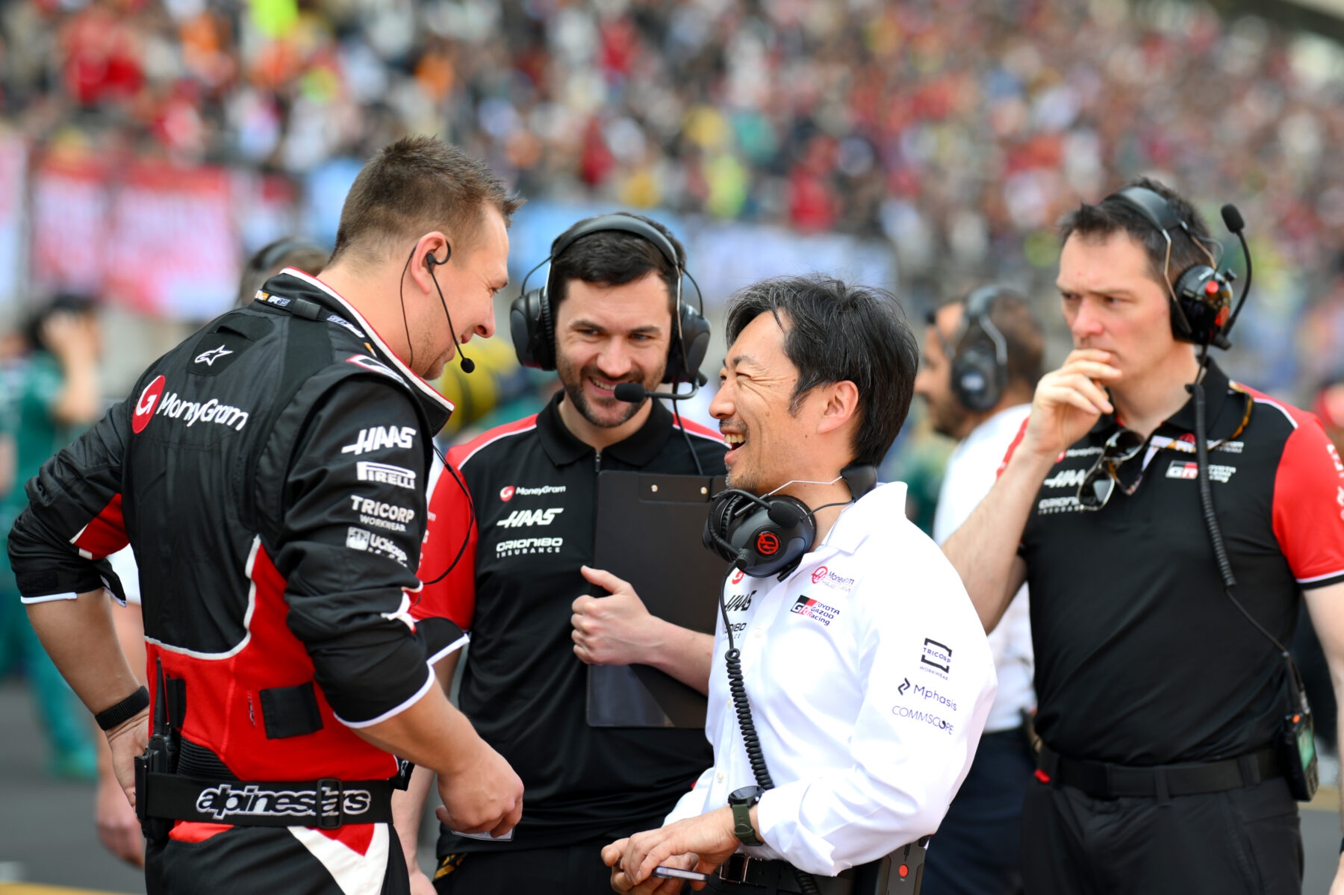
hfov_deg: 16.1
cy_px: 448
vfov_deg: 10.8
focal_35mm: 127
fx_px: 4740
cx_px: 672
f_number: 1.8
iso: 32
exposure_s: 1/250
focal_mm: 85
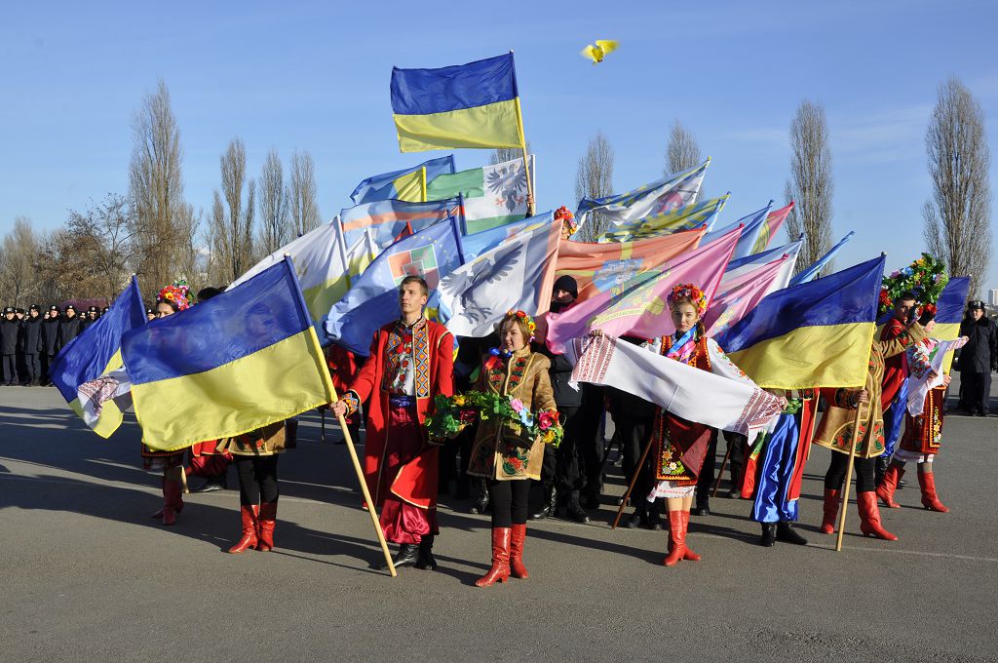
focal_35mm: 38
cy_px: 332
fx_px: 1038
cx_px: 499
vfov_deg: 35.4
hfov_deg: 51.3
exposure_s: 1/160
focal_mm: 25
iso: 200
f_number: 13
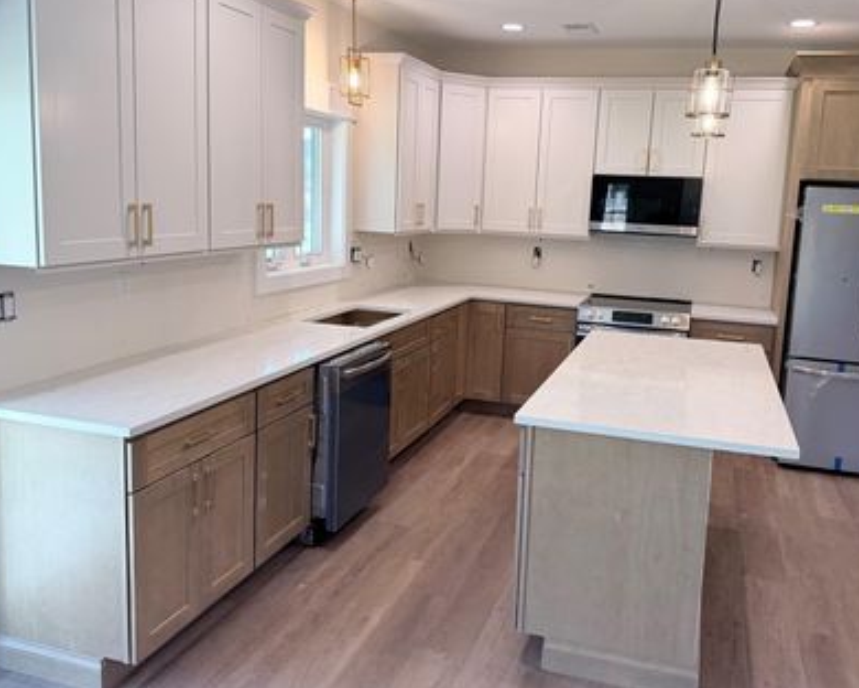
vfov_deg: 48.4
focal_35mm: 30
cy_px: 294
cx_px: 487
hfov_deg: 58.6
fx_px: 763
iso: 100
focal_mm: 6.76
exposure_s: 1/120
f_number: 1.78
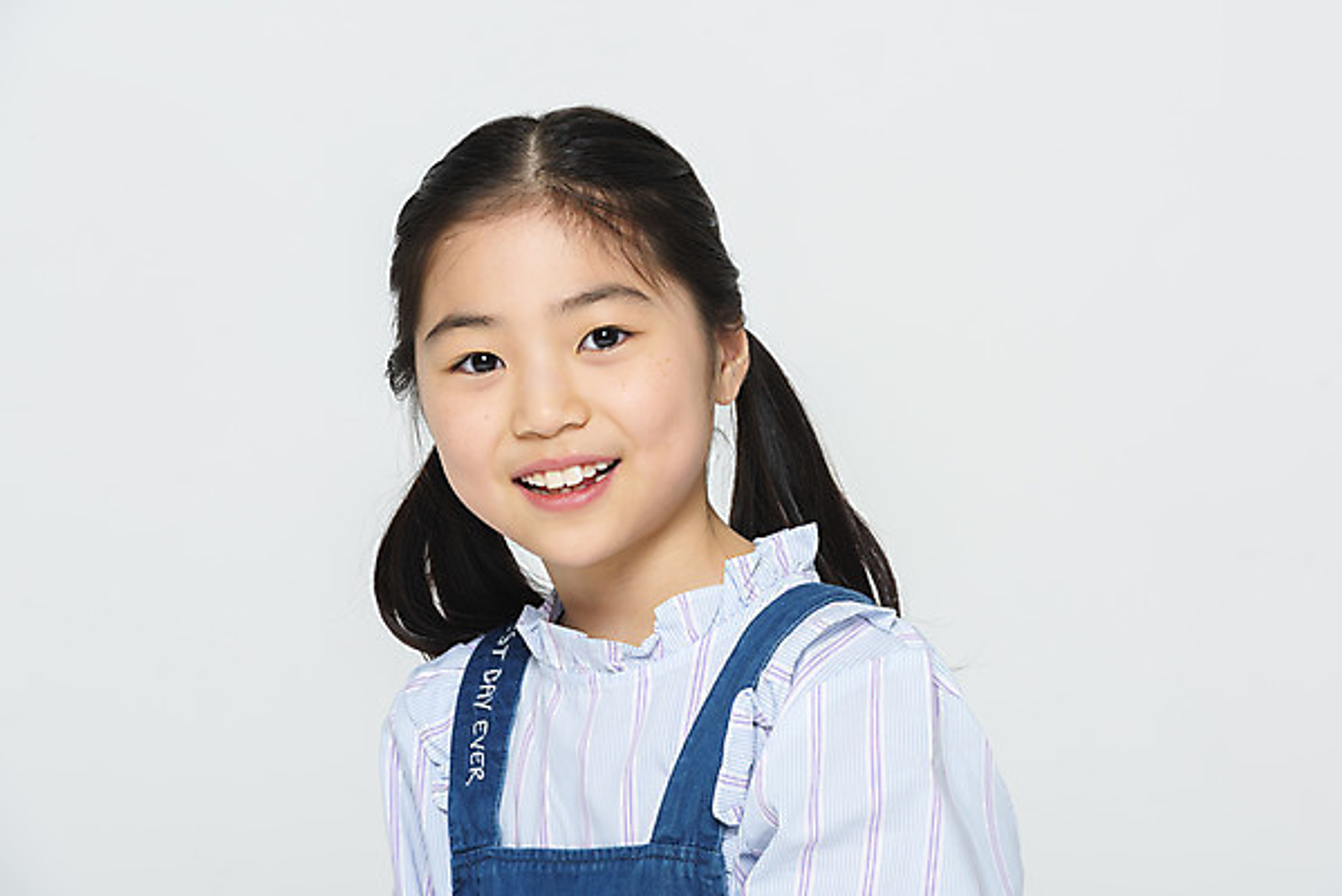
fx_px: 7459
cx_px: 671
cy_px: 448
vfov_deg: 6.9
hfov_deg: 10.3
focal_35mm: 200
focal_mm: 200
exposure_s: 1/125
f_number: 14
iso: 100
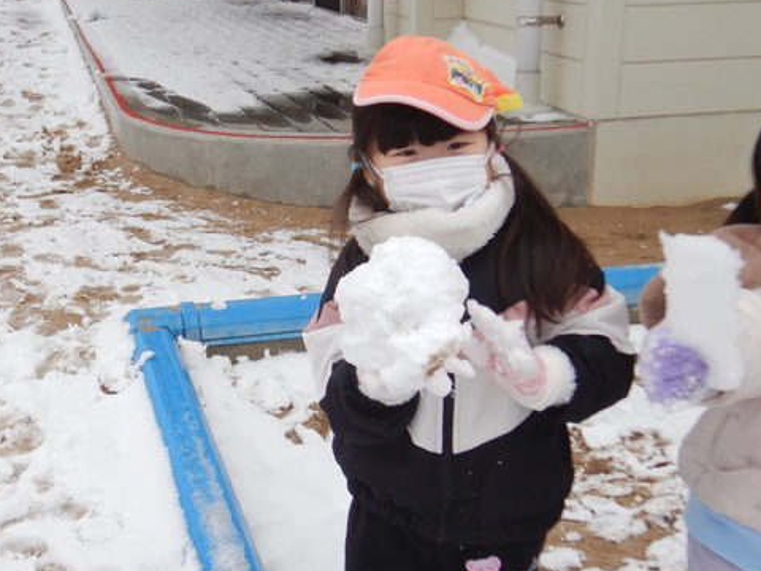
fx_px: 1099
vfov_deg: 29.1
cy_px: 295
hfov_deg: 38.0
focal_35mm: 50
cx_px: 301
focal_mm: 4.3
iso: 125
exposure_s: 1/800
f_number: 2.8
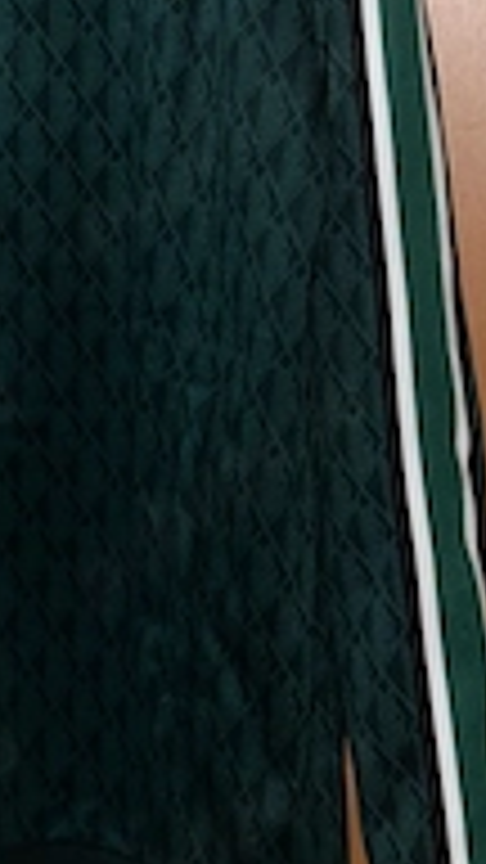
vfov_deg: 19.5
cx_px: -36
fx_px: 2497
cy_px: 194
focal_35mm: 109
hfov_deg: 11.0
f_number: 1.78
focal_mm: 6.76
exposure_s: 1/4
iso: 64
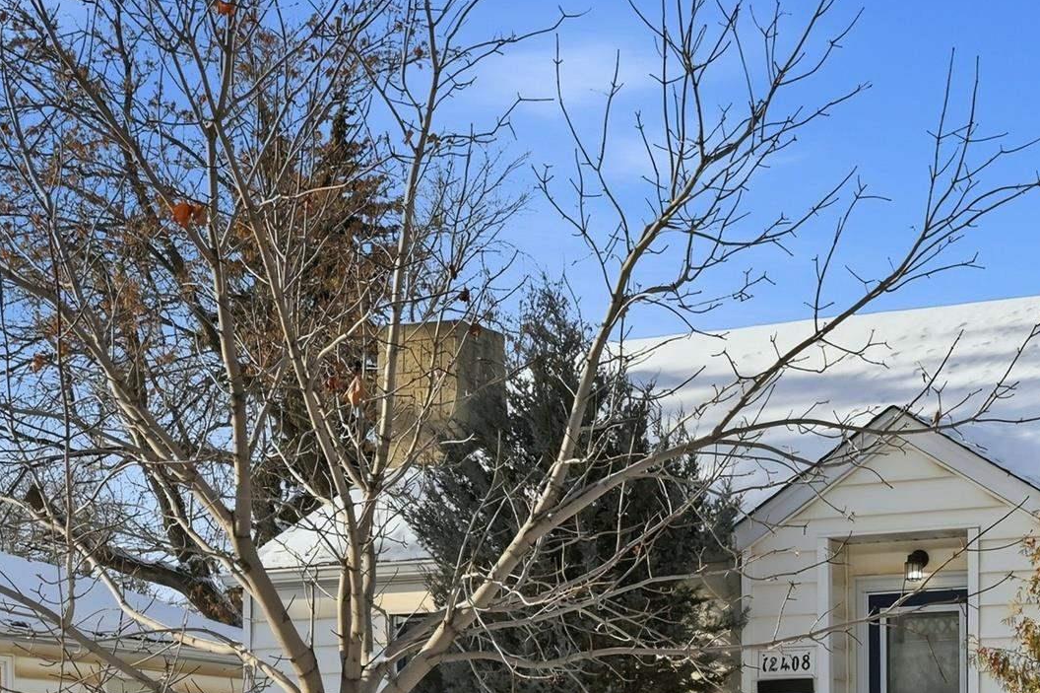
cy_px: 624
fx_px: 2050
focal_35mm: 71
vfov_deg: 18.8
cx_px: 930
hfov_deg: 27.5
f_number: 10
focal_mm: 30
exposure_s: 1/1250
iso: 100
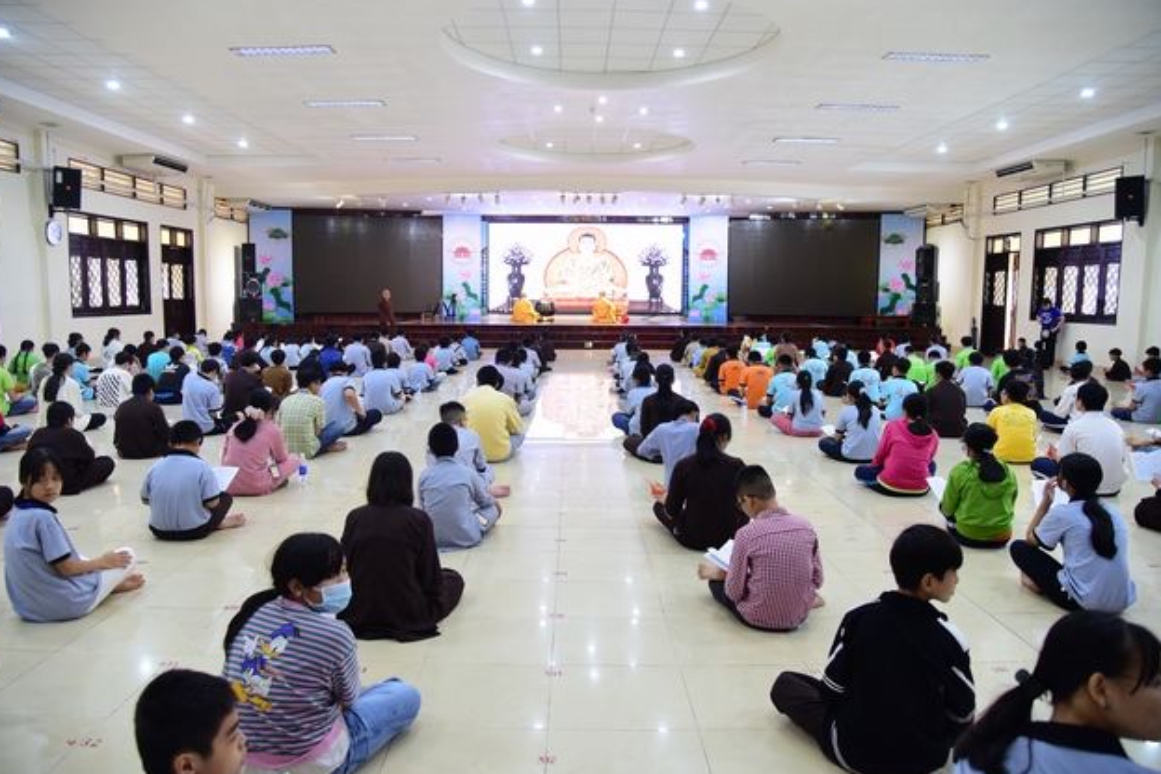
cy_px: 392
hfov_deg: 71.5
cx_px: 579
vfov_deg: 51.3
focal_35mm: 25
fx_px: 806
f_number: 4
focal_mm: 24
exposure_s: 1/80
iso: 2000
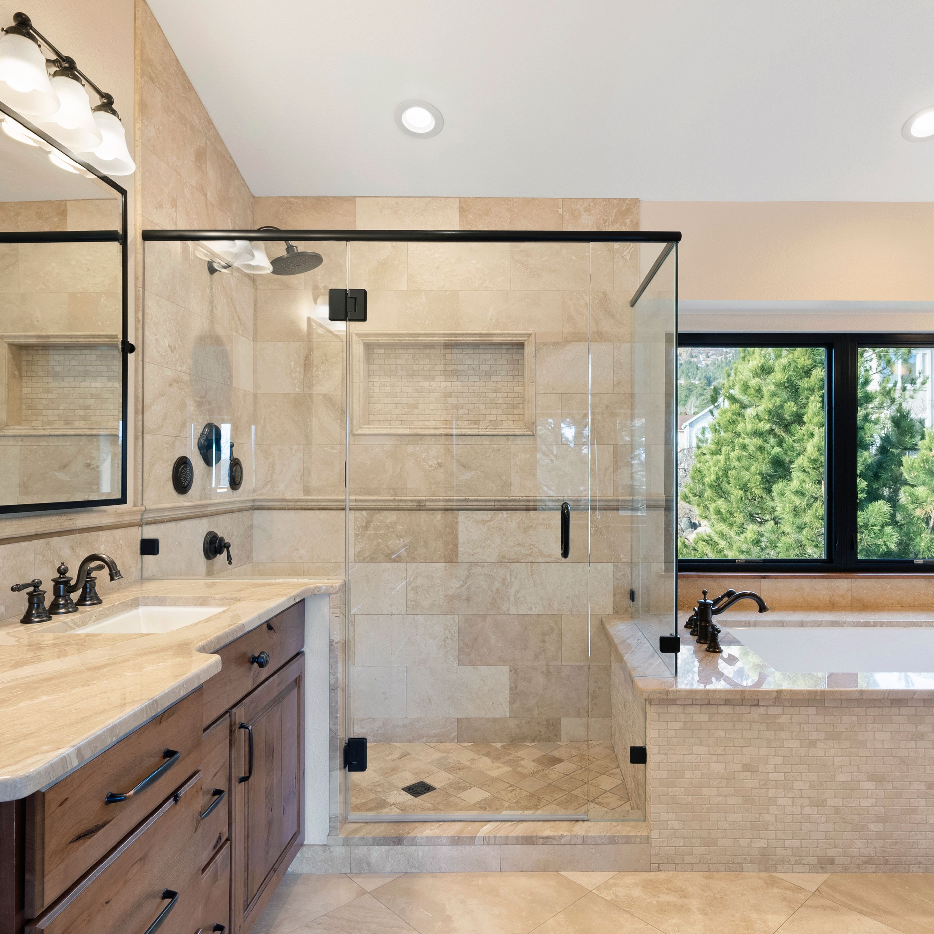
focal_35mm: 23
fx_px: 702
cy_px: 468
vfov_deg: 67.3
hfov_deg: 67.0
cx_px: 528
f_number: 9
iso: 640
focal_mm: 18
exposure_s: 1/3
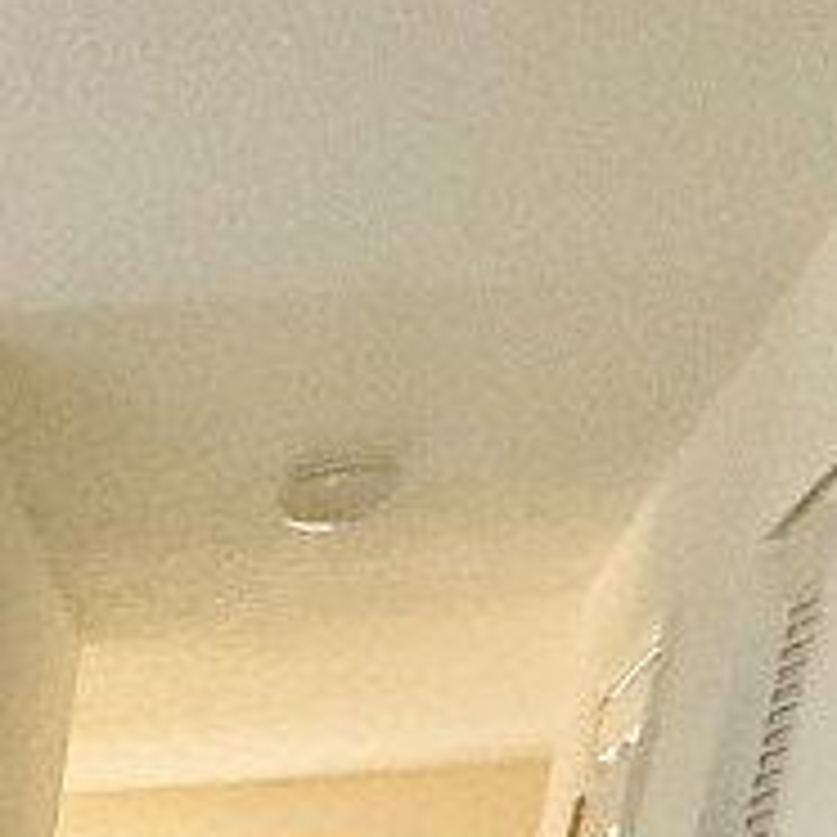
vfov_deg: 19.4
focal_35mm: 68
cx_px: -1152
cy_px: 1485
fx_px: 1860
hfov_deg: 15.1
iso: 500
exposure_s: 1/60
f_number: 2.2
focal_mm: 2.22
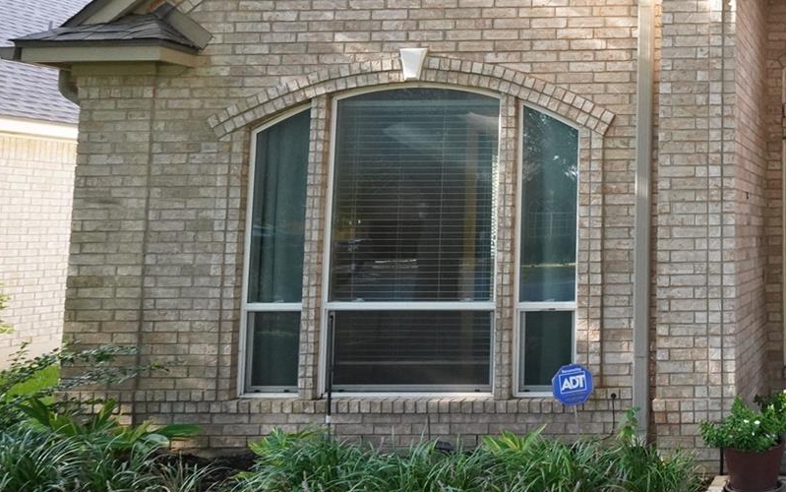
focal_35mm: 47
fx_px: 1007
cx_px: 907
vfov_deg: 27.0
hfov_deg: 35.2
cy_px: 105
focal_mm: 18
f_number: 8
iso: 4000
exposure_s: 1/250
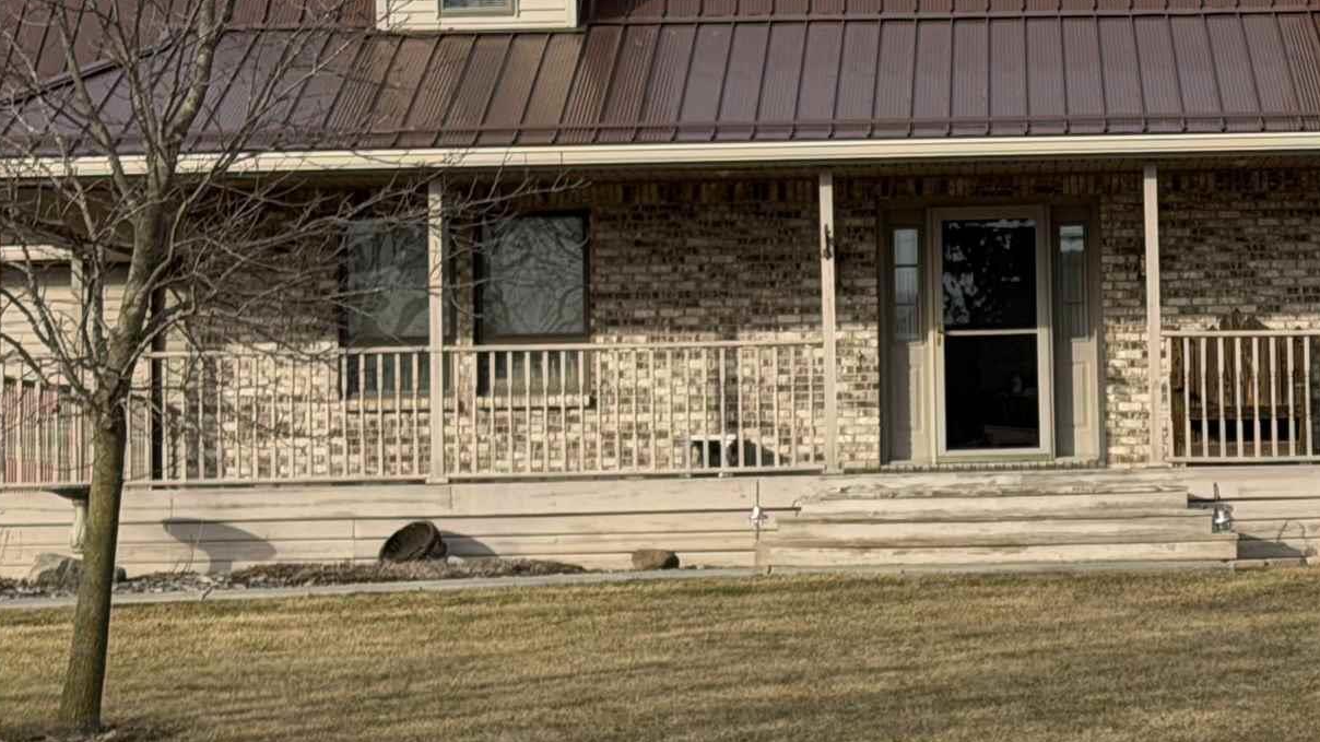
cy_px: 150
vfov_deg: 9.1
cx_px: 1177
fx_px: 4654
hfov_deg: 16.0
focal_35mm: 133
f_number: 1.78
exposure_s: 1/3378
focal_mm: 6.76
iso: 64
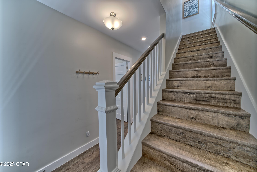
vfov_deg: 85.5
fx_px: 93
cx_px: 128
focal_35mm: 13
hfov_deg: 108.3
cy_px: 86
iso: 200
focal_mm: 13
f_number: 19
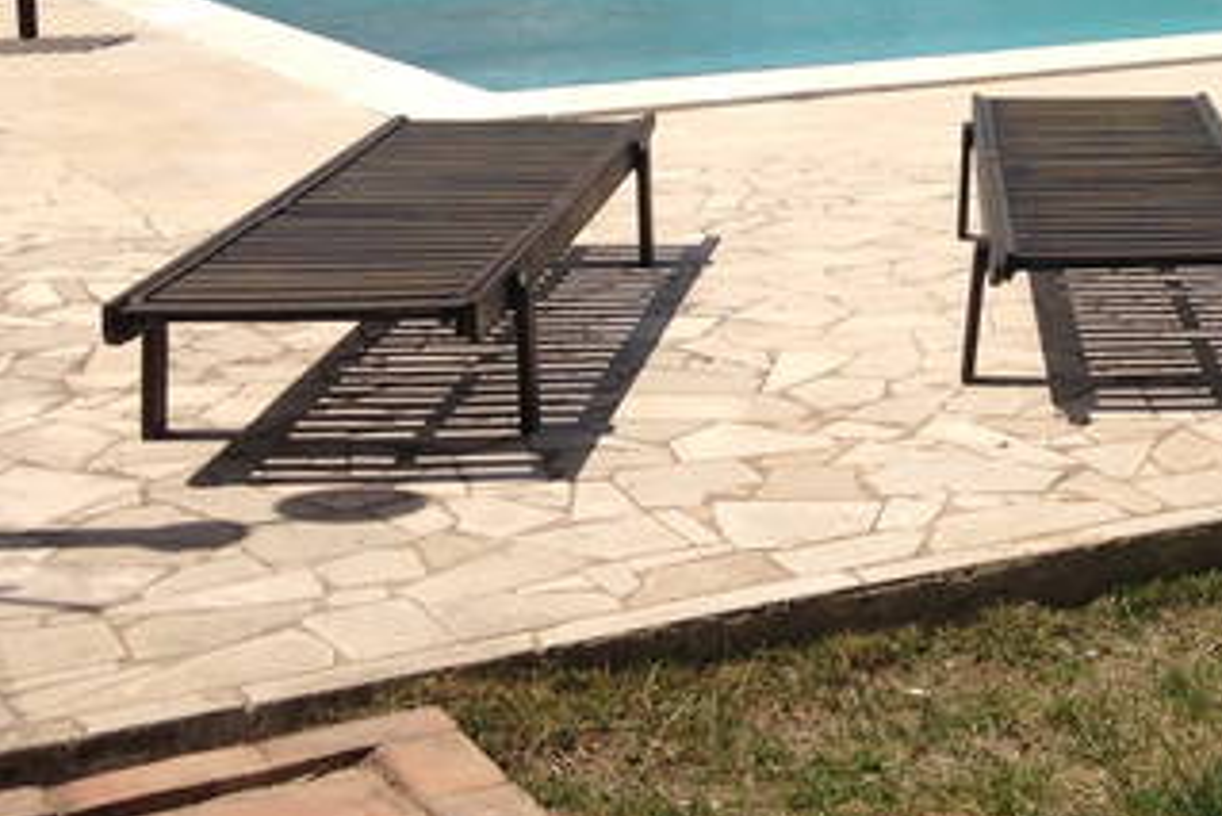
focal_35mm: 85
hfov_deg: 23.0
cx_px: 1203
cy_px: -15
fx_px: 2886
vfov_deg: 15.8
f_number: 2.4
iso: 50
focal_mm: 4.12
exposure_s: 1/3195
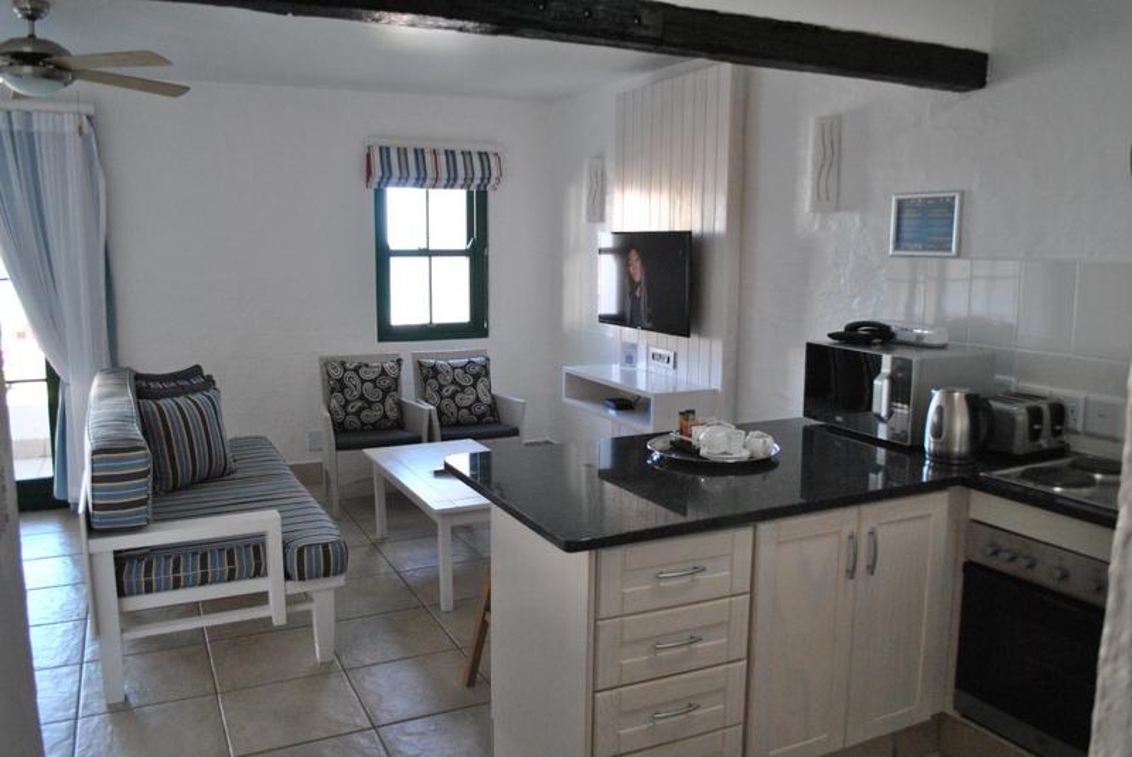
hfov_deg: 67.3
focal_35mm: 27
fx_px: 850
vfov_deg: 48.0
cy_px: 378
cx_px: 566
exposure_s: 1/160
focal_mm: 18
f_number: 3.5
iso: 800
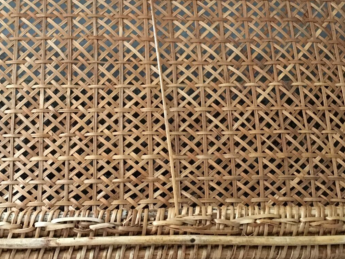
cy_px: 74
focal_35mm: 59
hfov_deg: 32.7
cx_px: 152
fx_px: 588
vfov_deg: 24.6
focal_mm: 4.15
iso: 320
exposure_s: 1/17
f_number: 2.2
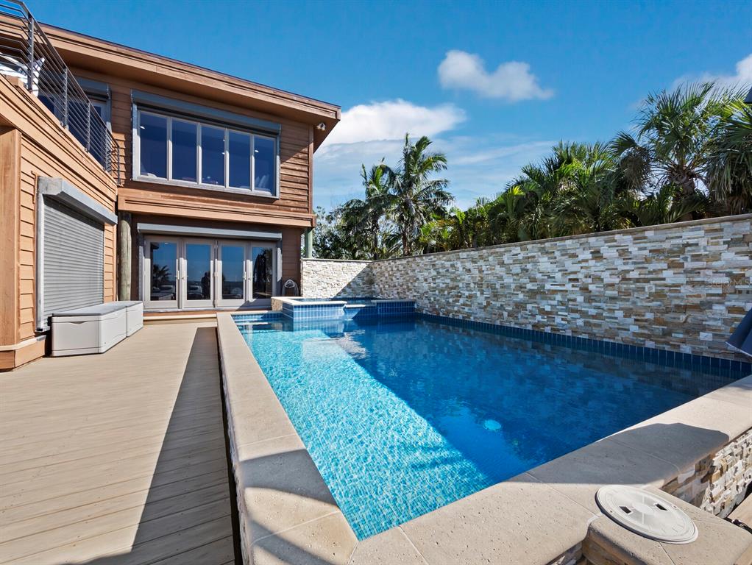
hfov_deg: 102.0
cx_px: 376
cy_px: 282
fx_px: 304
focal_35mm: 14
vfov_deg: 85.7
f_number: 11
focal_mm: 7
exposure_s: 1/100
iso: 250
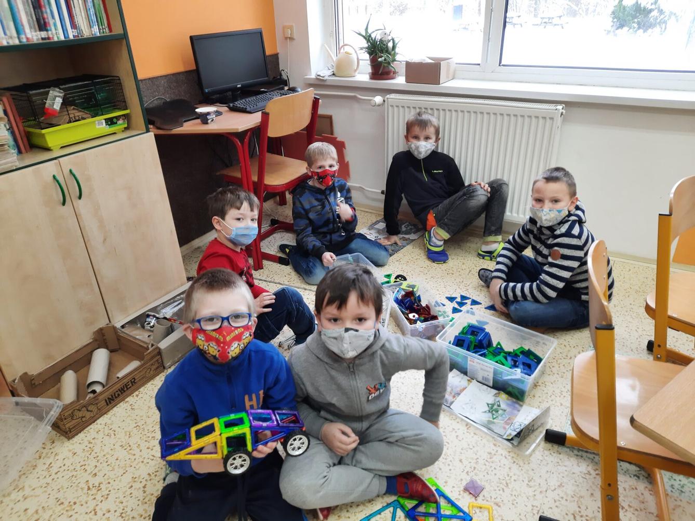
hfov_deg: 69.4
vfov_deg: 54.9
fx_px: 502
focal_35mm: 25
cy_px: 260
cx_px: 348
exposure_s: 1/50
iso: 125
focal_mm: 4.6
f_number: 2
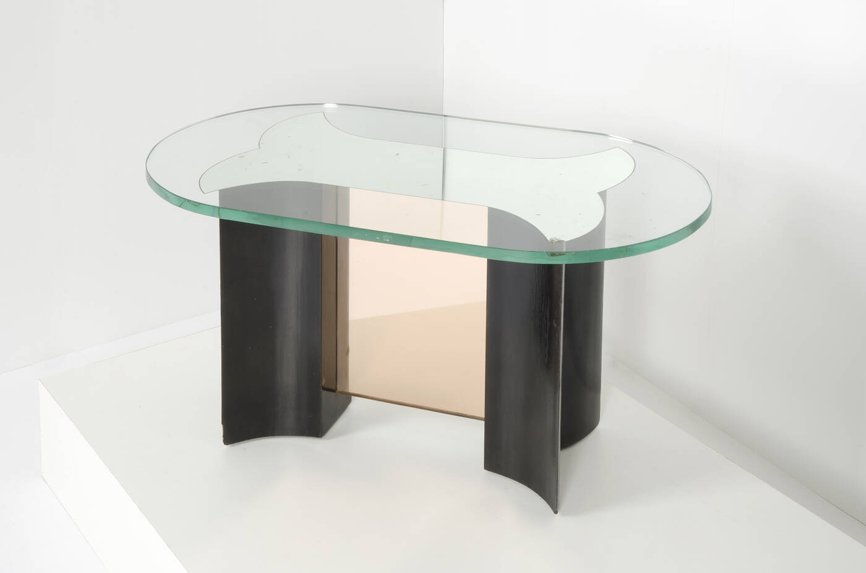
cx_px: 433
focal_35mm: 52
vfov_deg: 25.6
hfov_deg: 37.9
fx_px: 1260
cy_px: 286
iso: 100
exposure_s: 1/200
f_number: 20
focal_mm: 35
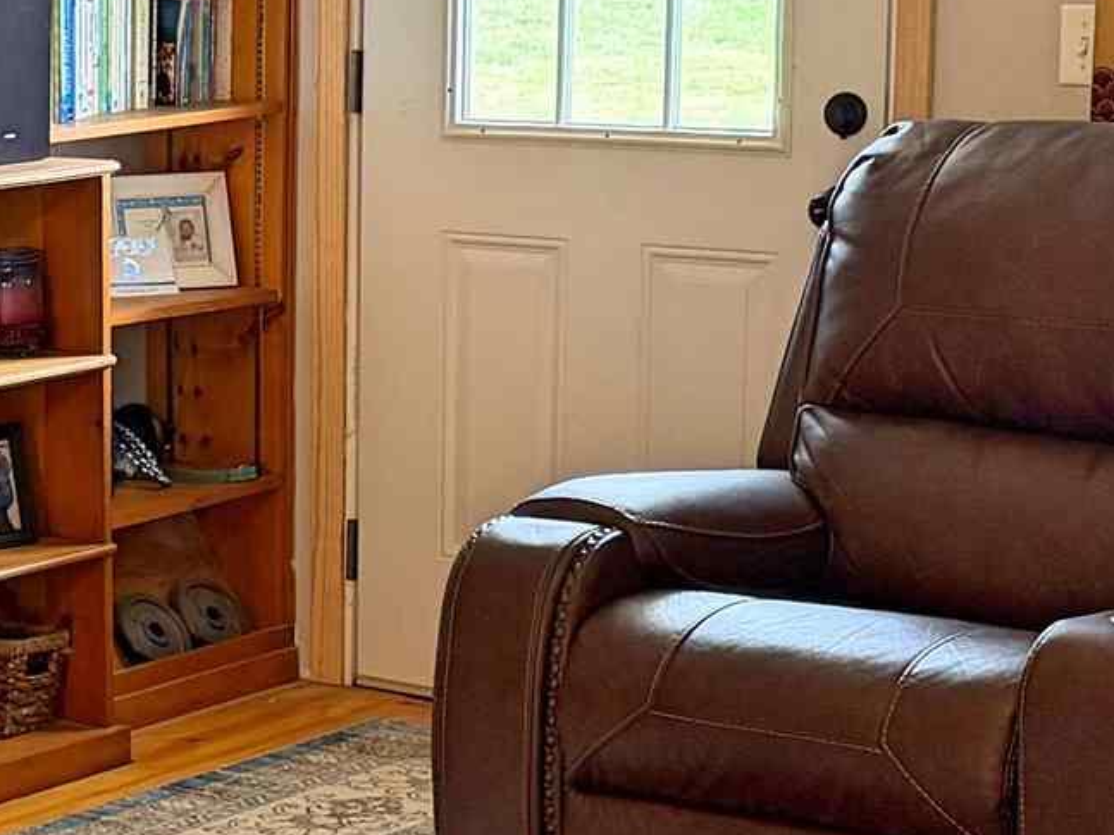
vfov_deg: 13.0
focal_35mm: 114
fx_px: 3668
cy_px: 413
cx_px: -310
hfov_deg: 16.4
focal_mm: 6.76
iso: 250
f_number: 1.78
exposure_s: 1/60
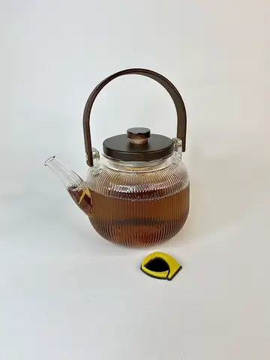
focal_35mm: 26
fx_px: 270
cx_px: 135
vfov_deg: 67.3
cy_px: 180
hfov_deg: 53.1
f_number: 1.8
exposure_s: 1/562
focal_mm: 4.25
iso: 32
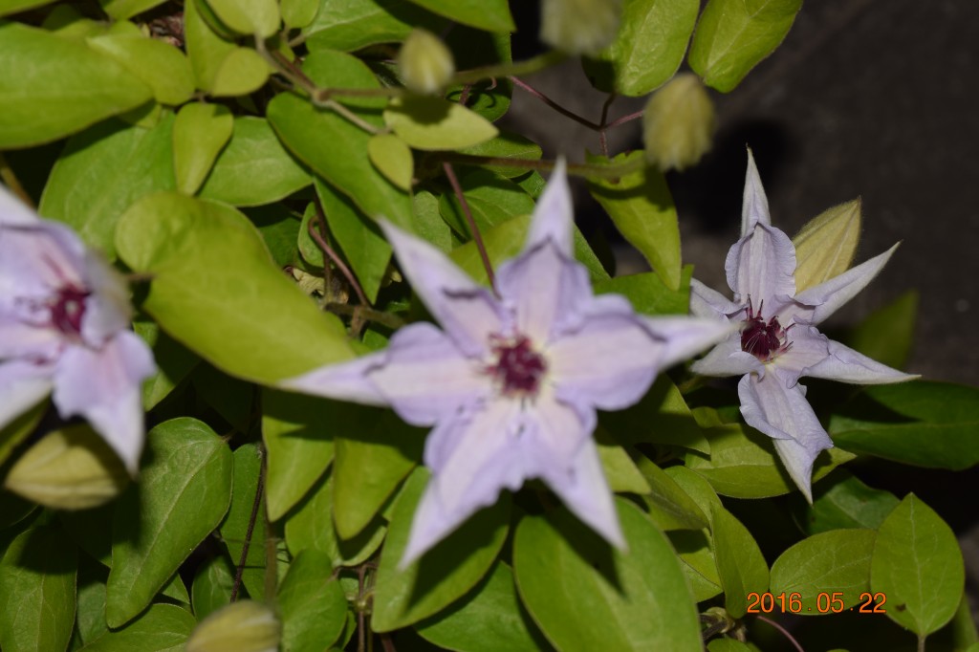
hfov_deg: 24.6
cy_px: 326
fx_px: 2243
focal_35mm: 82
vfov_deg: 16.5
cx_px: 490
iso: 200
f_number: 8
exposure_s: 1/60
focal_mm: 55
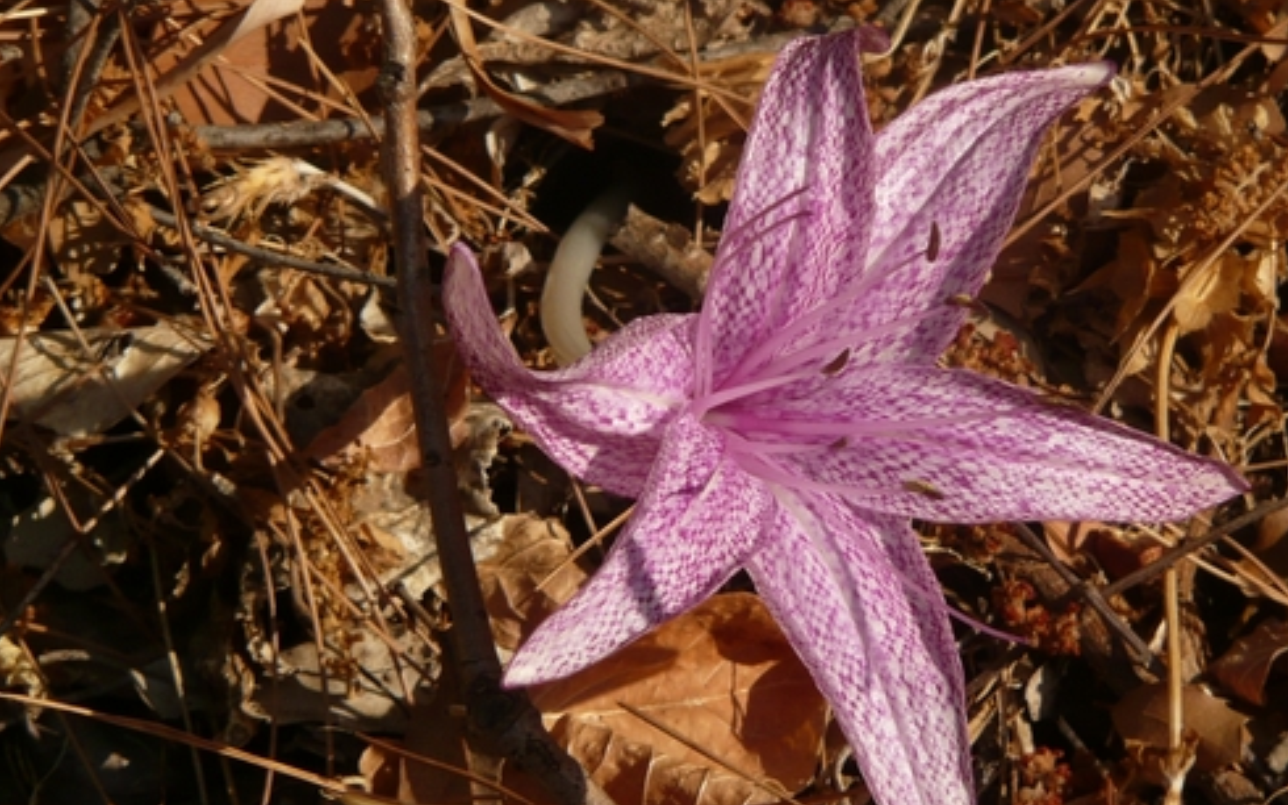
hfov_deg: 4.8
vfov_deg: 3.0
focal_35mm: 436
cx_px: 702
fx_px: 15301
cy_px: 318
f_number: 4.9
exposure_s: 1/500
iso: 100
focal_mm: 46
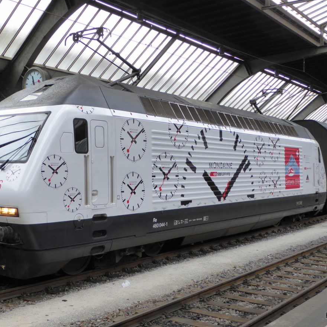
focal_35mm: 47
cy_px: 162
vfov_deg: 36.1
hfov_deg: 35.9
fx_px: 502
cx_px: 128
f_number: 3.7
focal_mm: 6.7
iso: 200
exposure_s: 1/60
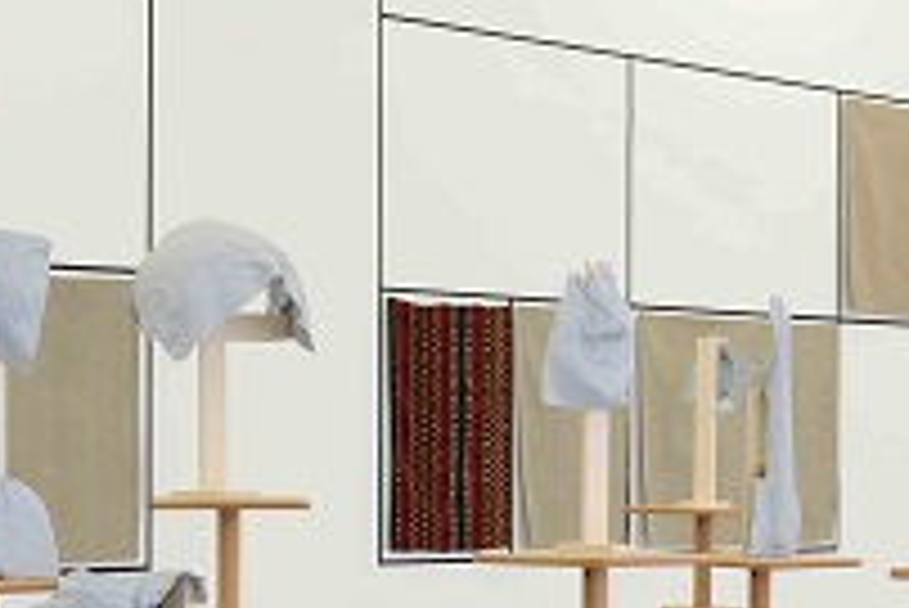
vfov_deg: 12.7
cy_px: 522
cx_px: 594
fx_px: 2704
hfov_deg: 19.0
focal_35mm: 107
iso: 100
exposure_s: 1/1.6
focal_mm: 24
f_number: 13
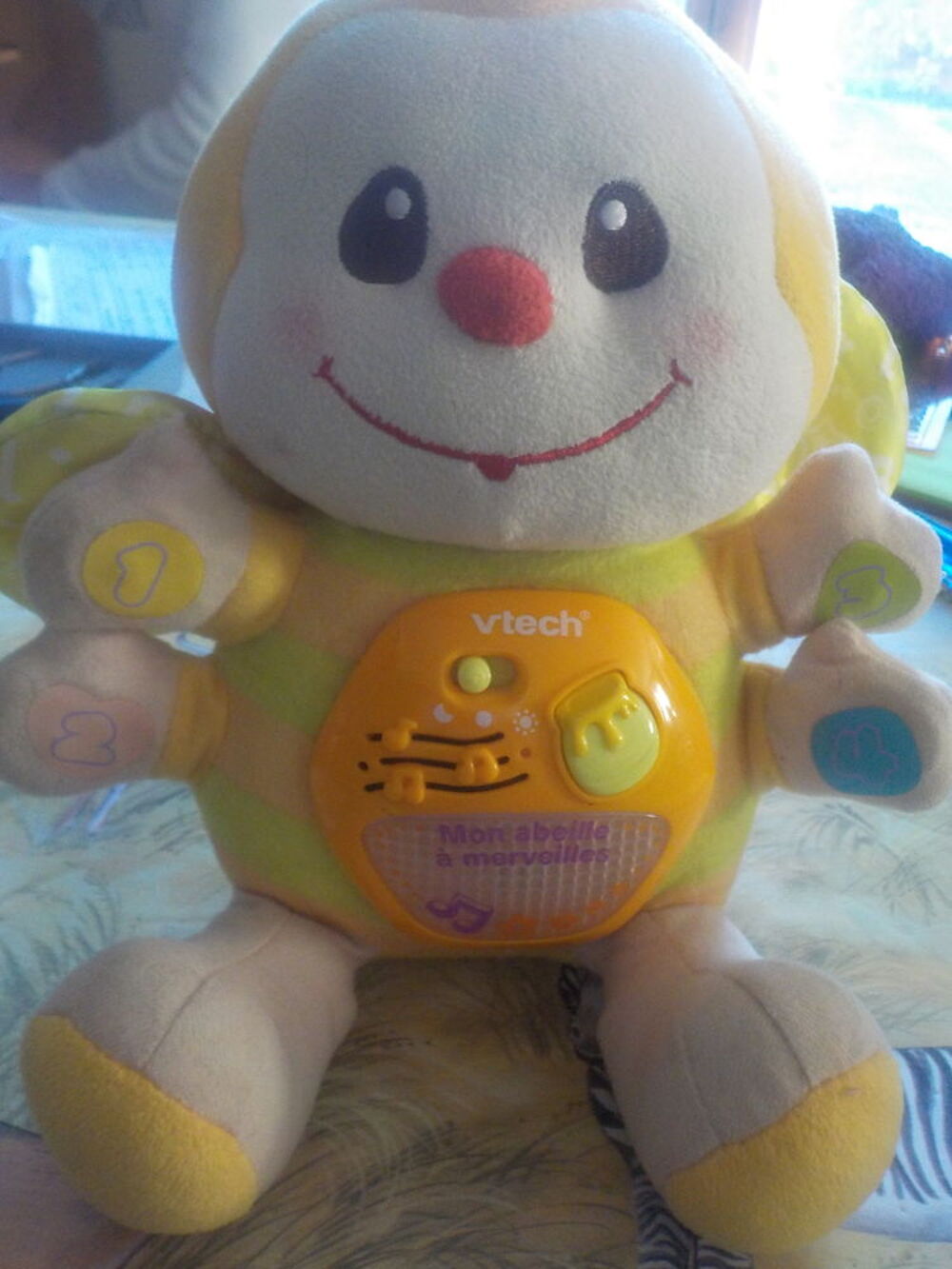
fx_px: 1100
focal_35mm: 30
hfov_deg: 46.8
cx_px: 476
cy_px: 634
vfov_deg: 60.0
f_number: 3.3
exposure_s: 1/25
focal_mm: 4.1
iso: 400
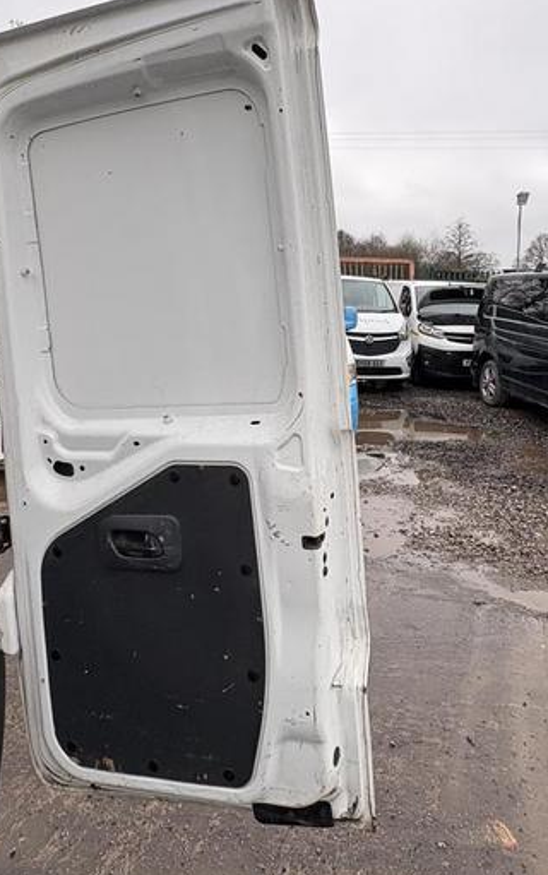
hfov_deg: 47.6
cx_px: 305
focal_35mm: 26
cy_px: 348
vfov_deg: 69.6
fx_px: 620
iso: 40
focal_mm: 2.22
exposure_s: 1/125
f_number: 2.2
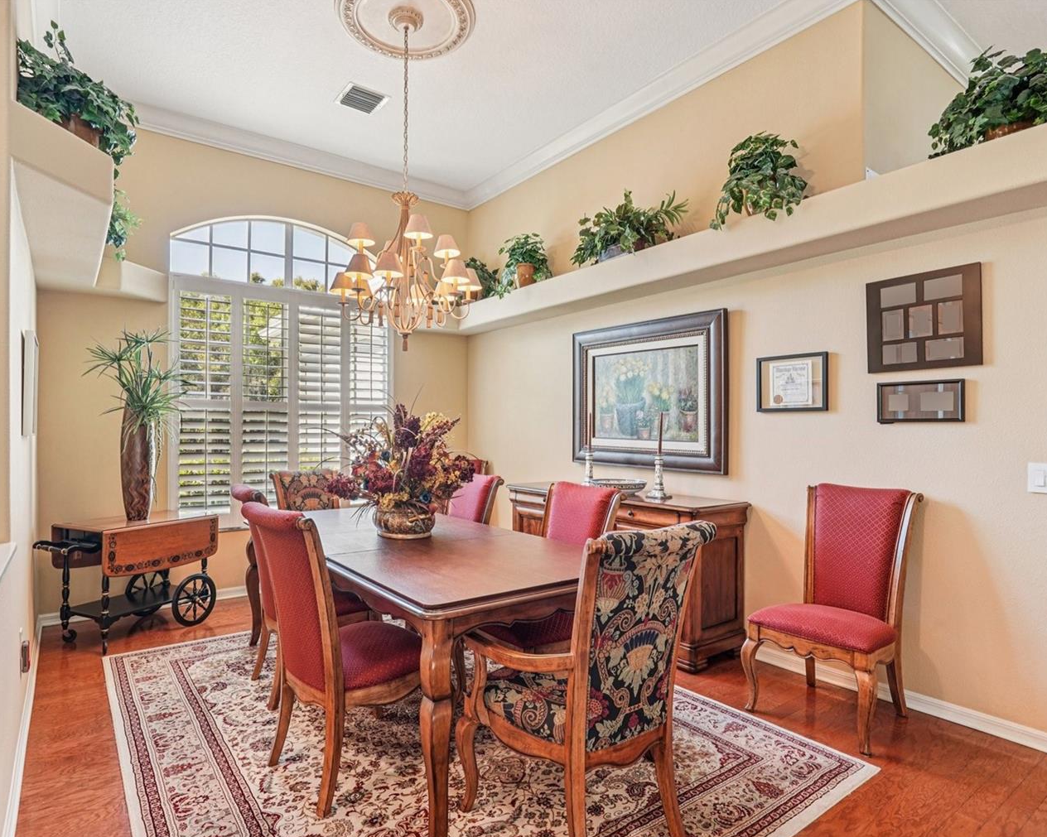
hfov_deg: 83.1
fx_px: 589
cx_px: 475
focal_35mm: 19
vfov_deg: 70.8
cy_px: 439
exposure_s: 1/6
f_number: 8
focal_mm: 16
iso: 400
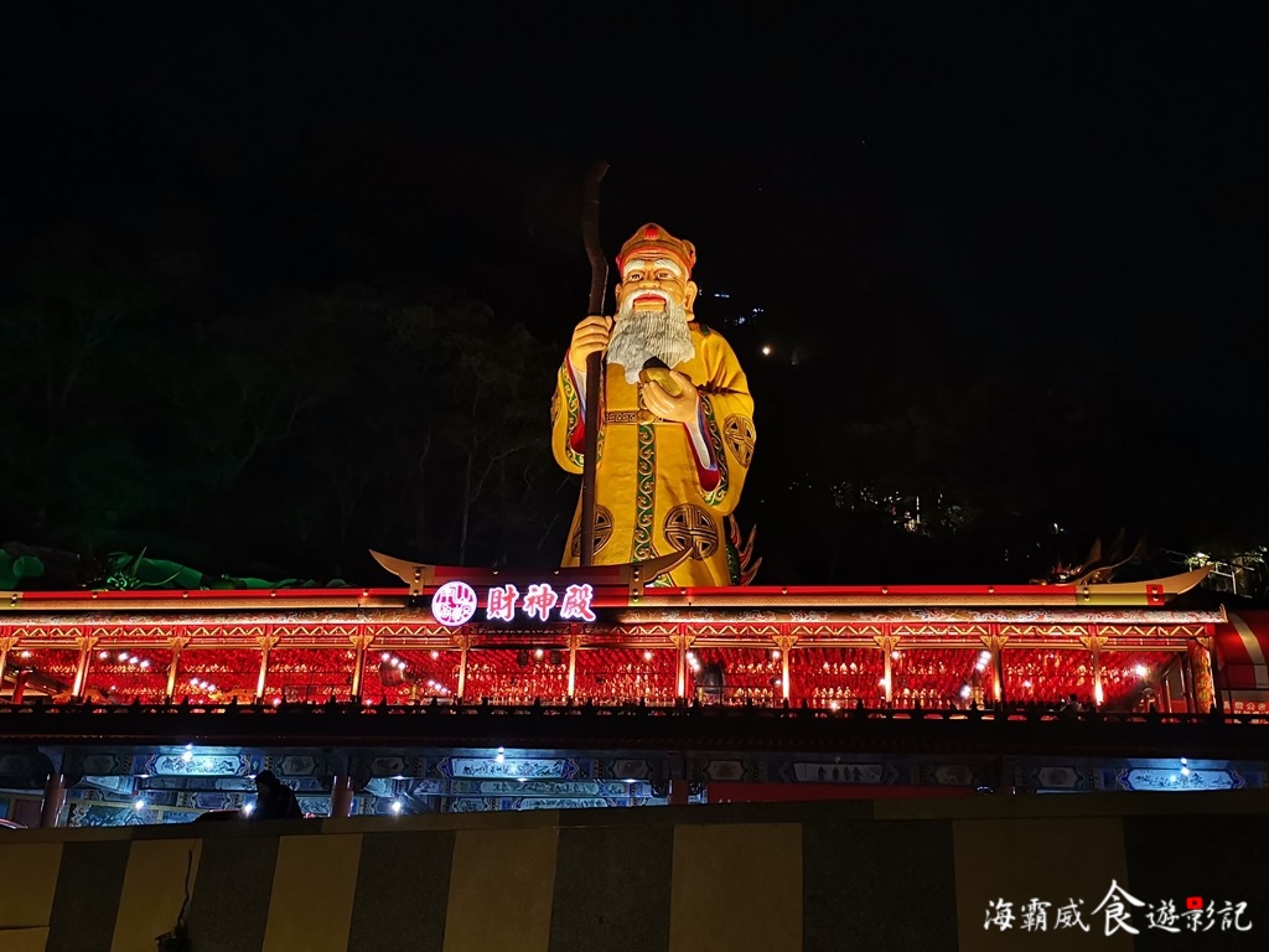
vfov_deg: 39.7
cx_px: 634
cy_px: 476
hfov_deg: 51.4
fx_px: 1320
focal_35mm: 36
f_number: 1.8
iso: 200
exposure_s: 3
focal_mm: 5.58
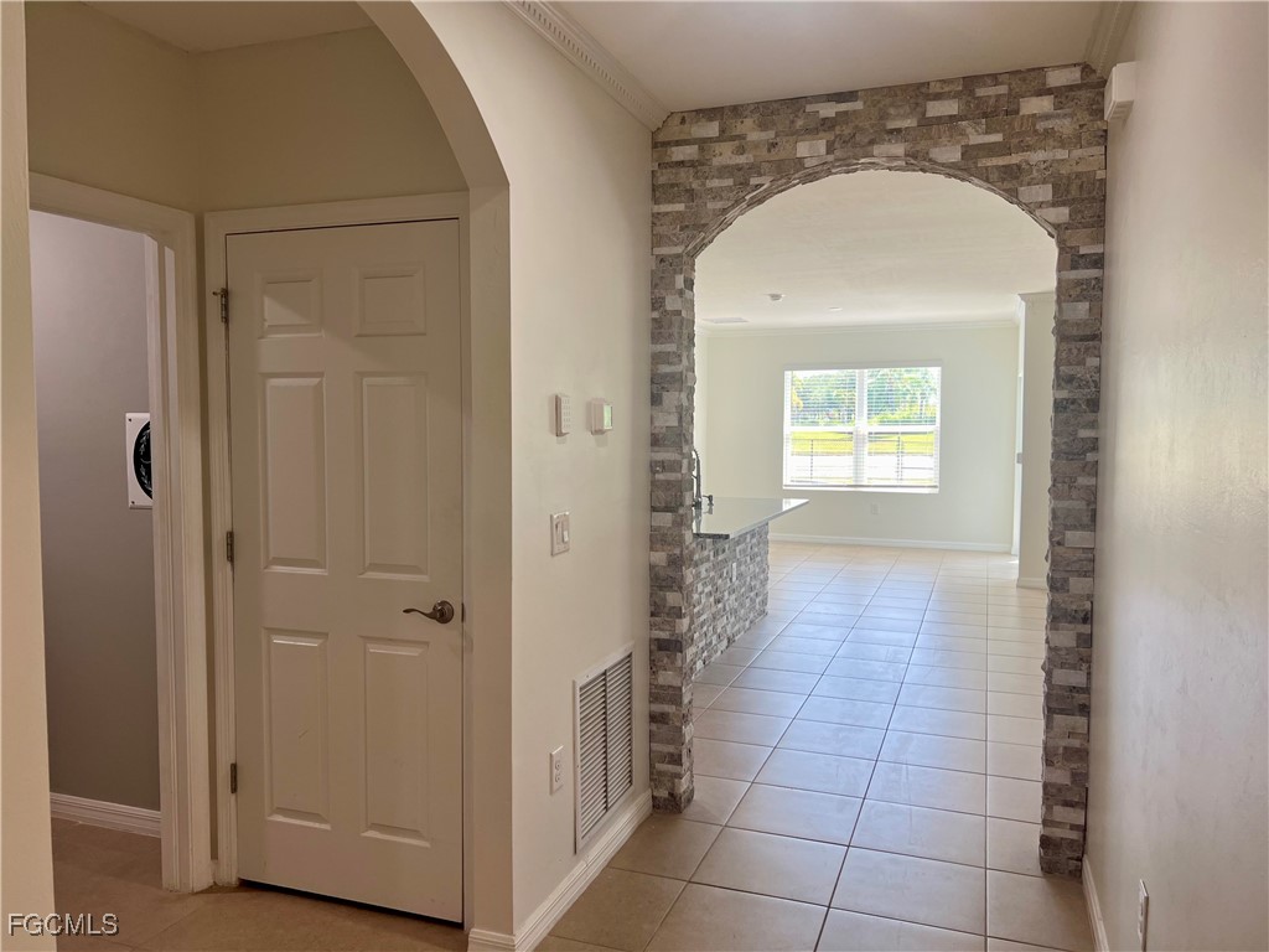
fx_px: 953
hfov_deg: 67.3
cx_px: 634
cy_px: 476
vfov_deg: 53.1
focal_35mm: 26
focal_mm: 5.7
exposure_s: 1/120
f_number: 1.5
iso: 40
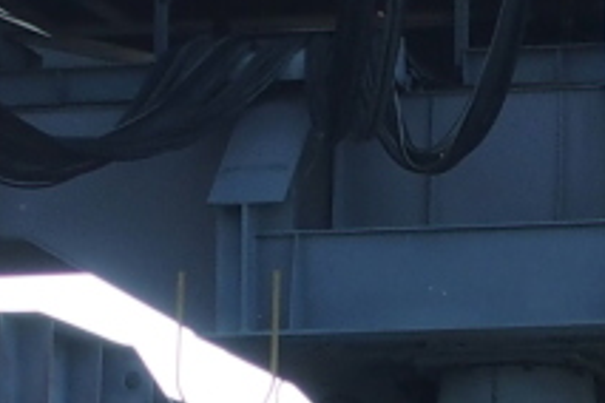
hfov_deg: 5.1
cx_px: 969
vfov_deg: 3.4
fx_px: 6722
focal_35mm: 400
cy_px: 1124
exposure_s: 1/500
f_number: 3.5
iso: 100
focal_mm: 12
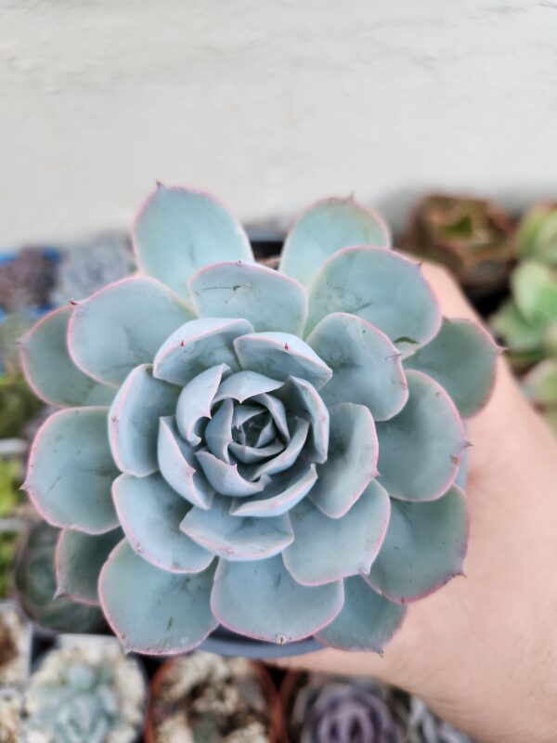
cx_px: 278
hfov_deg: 58.9
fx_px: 493
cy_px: 372
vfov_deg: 73.9
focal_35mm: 23
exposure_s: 1/120
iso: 250
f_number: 1.8
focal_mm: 5.4
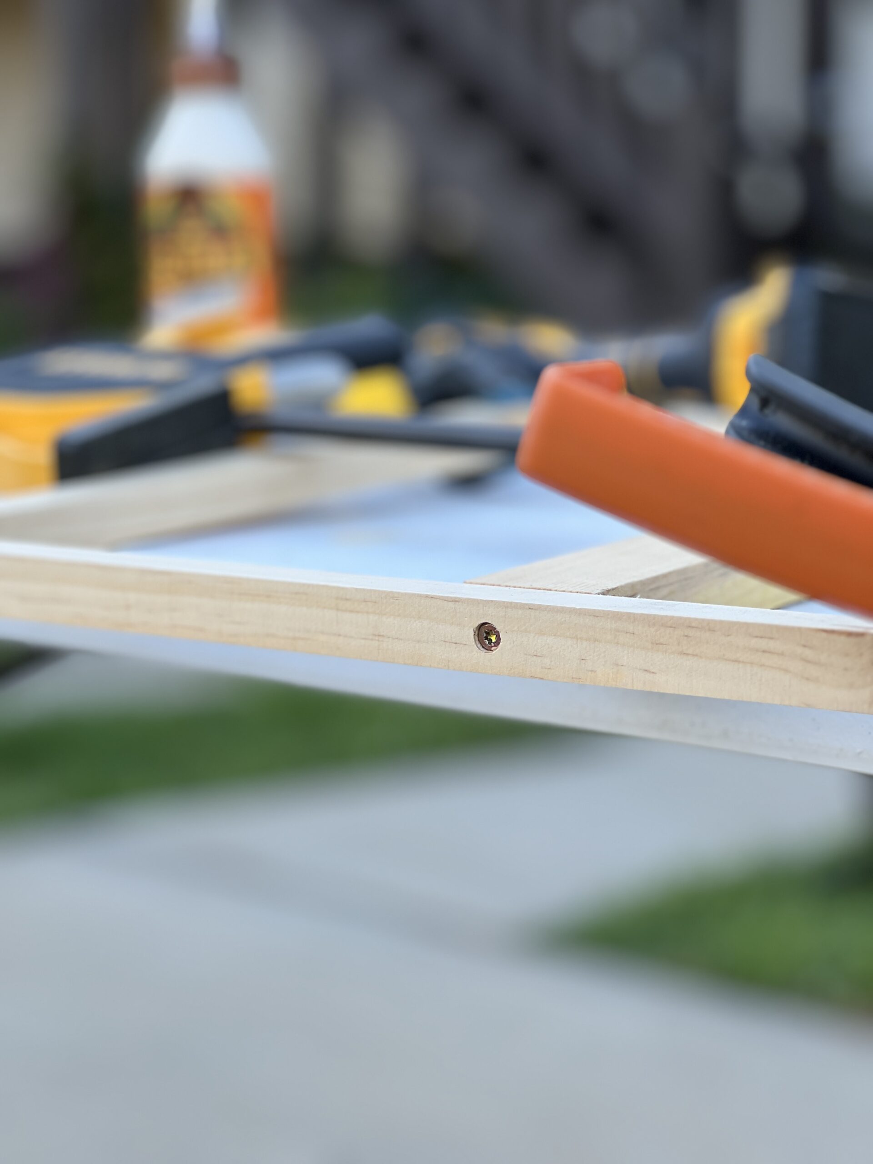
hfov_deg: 19.1
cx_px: 436
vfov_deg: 25.3
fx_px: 2589
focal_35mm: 77
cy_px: 582
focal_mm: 9
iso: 20
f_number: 2.8
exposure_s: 1/121
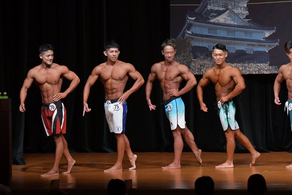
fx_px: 1824
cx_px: 146
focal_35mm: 225
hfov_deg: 9.2
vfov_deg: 6.1
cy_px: 98
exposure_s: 1/400
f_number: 5.6
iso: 5000
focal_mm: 150
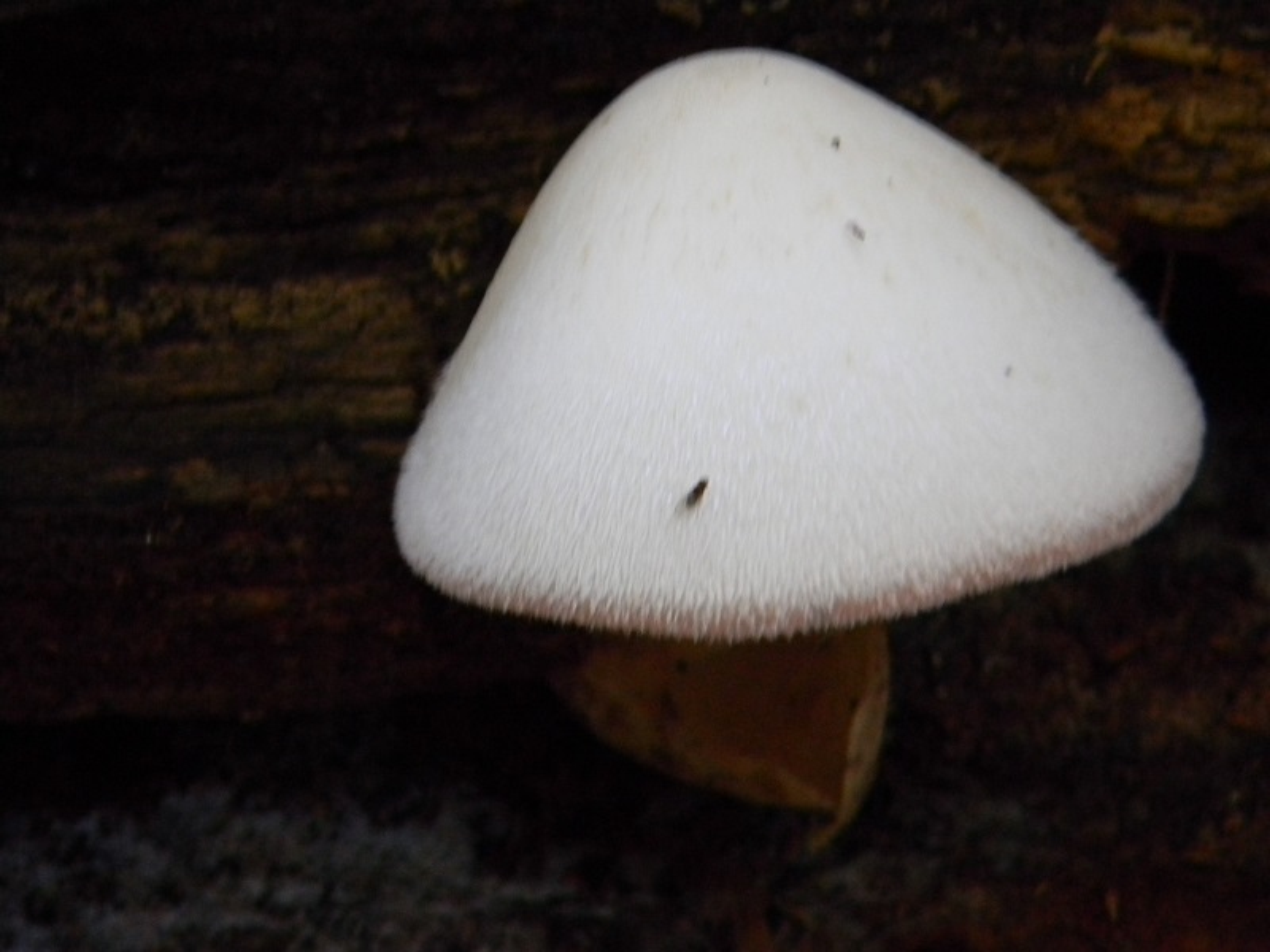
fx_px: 3045
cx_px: 635
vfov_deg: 17.8
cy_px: 476
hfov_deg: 23.6
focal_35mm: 83
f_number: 4.5
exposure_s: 1/17.3
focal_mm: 15.1
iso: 400
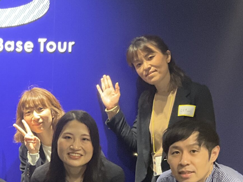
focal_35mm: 86
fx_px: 604
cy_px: 149
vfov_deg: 17.0
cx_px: -14
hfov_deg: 21.7
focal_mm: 3
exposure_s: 1/48
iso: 320
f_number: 1.8
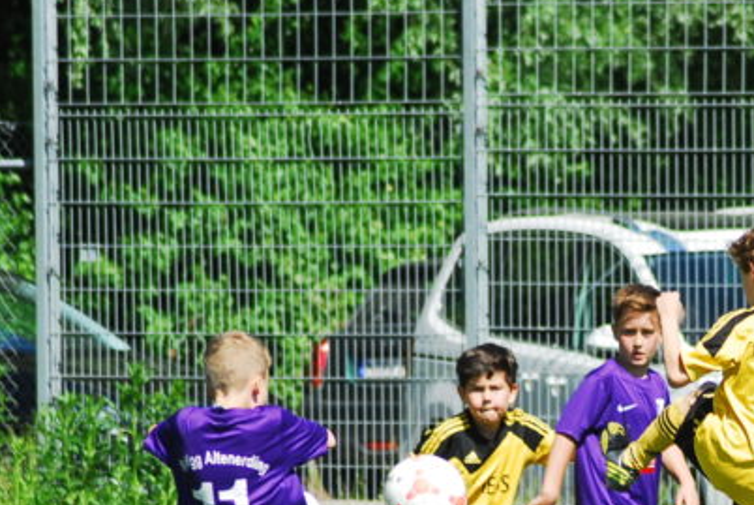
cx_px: 566
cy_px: 411
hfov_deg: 3.9
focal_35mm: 530
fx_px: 11112
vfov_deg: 2.6
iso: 200
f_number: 5.6
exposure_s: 1/500
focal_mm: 185
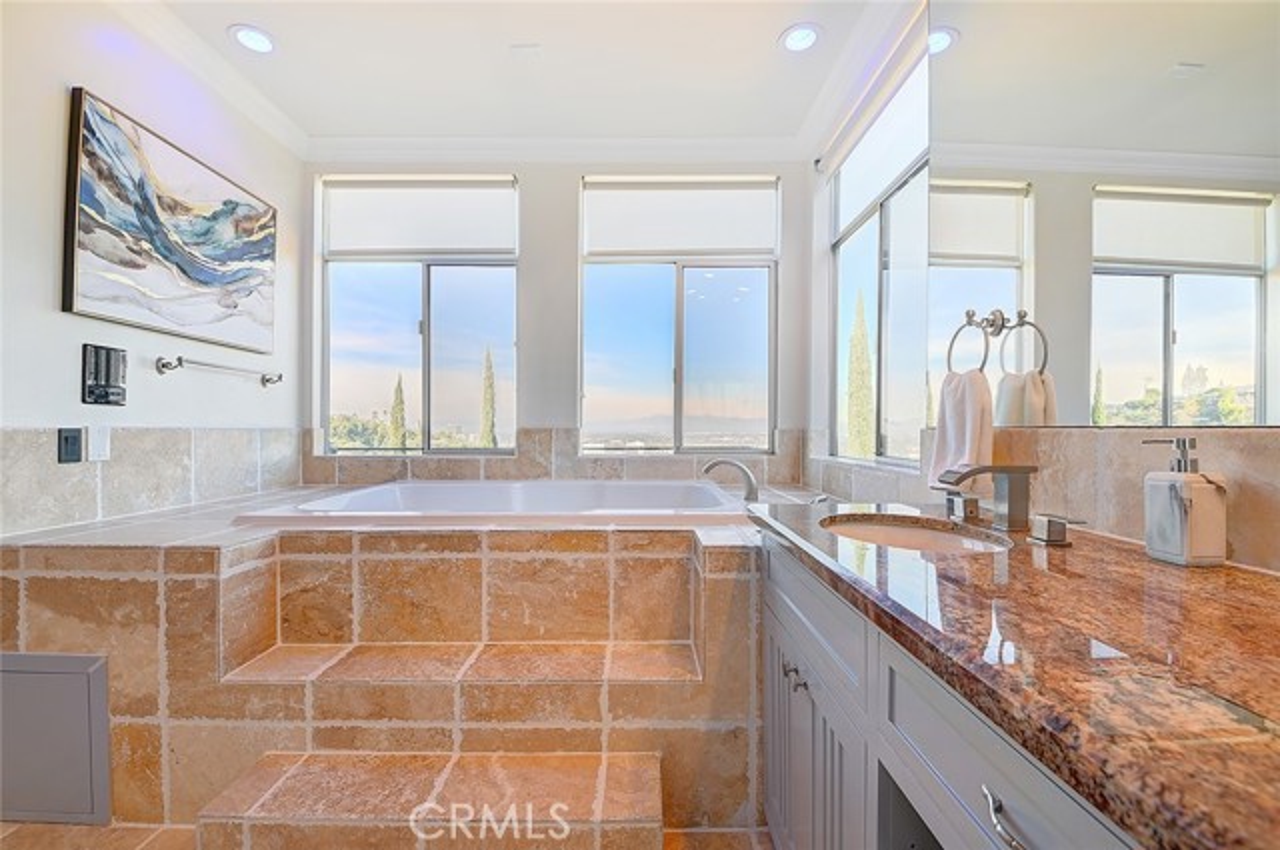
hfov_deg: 104.3
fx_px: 497
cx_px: 640
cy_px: 425
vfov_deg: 81.1
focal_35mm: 14
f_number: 8
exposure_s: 1/25
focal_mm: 14
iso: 250
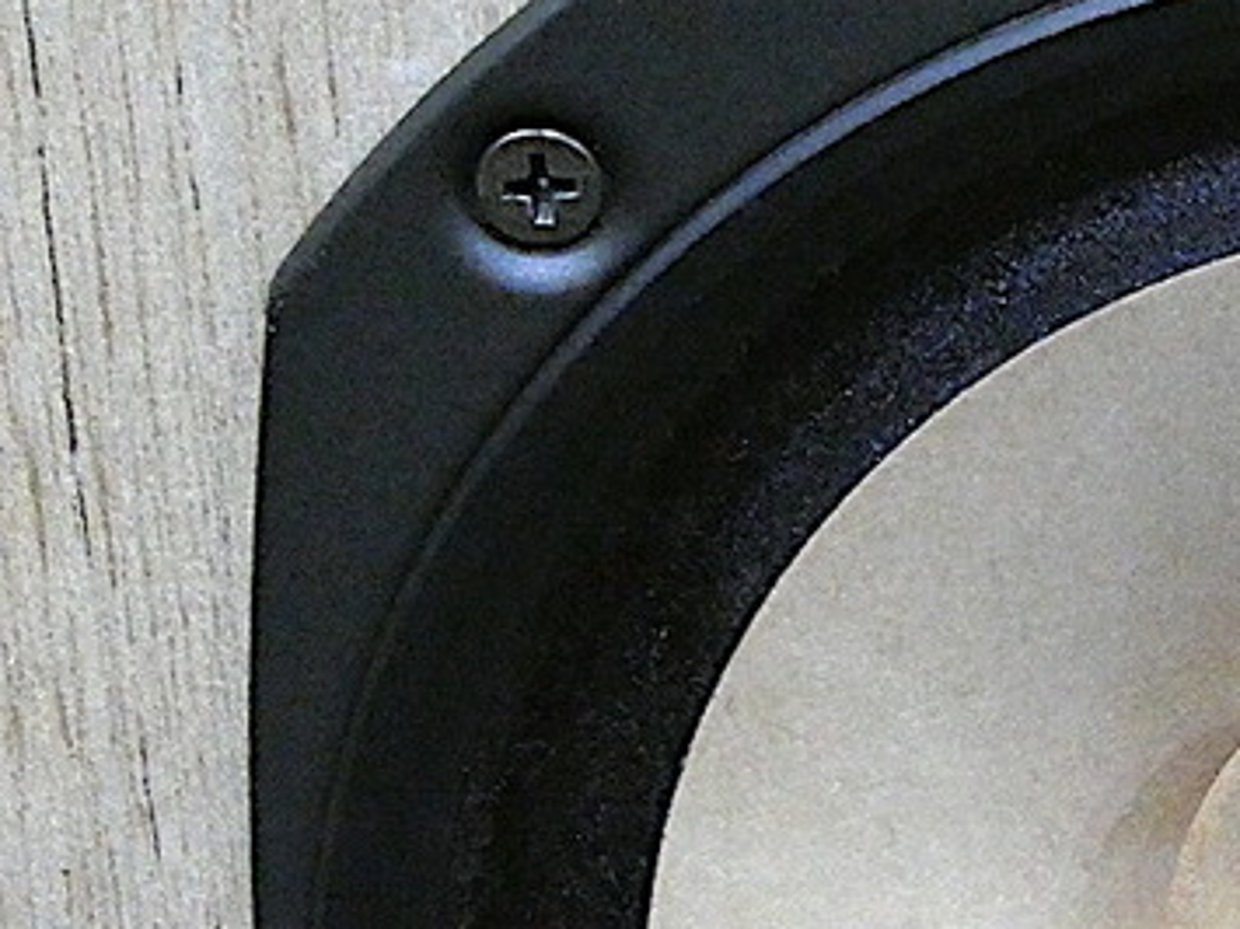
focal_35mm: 365
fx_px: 13070
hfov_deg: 5.4
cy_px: 939
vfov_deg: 4.1
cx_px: 1540
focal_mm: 24.2
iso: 1600
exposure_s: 1/40
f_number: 5.3
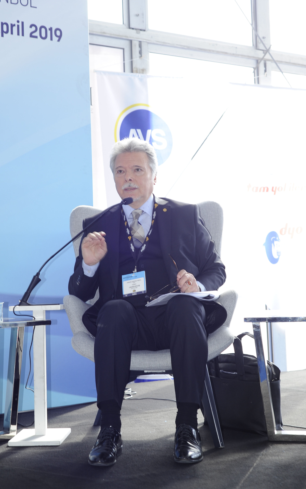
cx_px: 136
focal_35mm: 60
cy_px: 231
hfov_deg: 21.6
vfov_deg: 34.0
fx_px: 801
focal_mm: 50
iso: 320
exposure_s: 1/100
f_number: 5
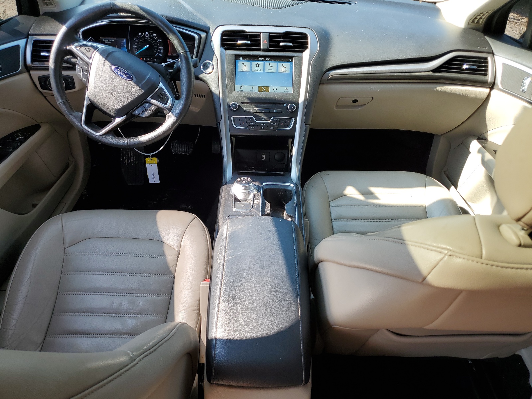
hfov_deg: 67.3
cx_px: 266
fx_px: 400
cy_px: 200
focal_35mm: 26
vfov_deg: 53.1
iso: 50
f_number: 1.5
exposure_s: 1/263
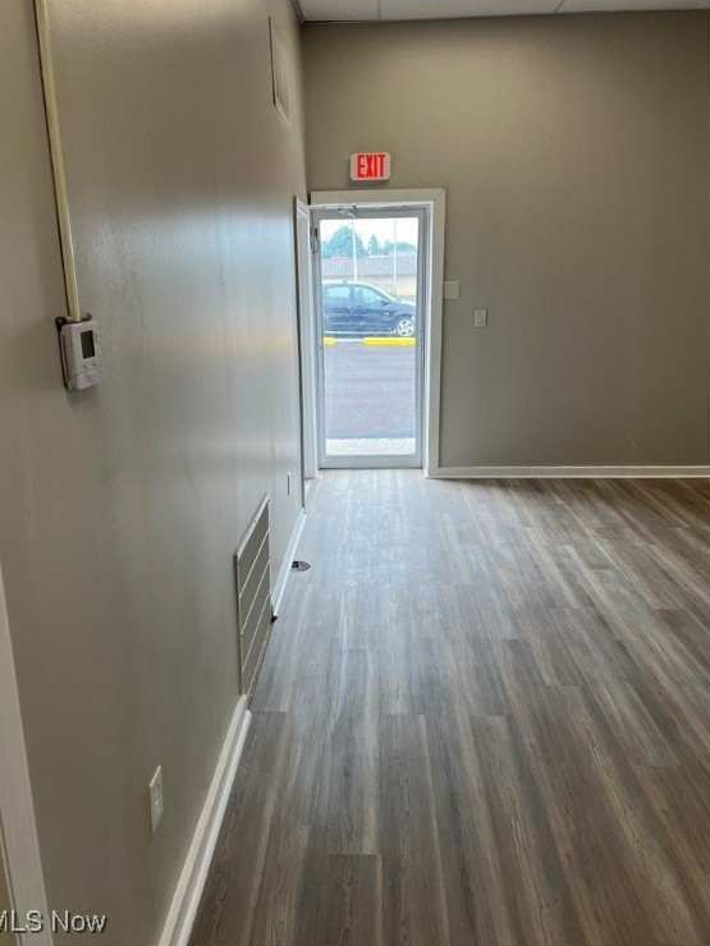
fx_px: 738
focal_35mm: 27
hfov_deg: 51.4
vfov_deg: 65.3
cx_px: 348
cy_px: 459
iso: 40
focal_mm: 5.7
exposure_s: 1/274
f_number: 1.5
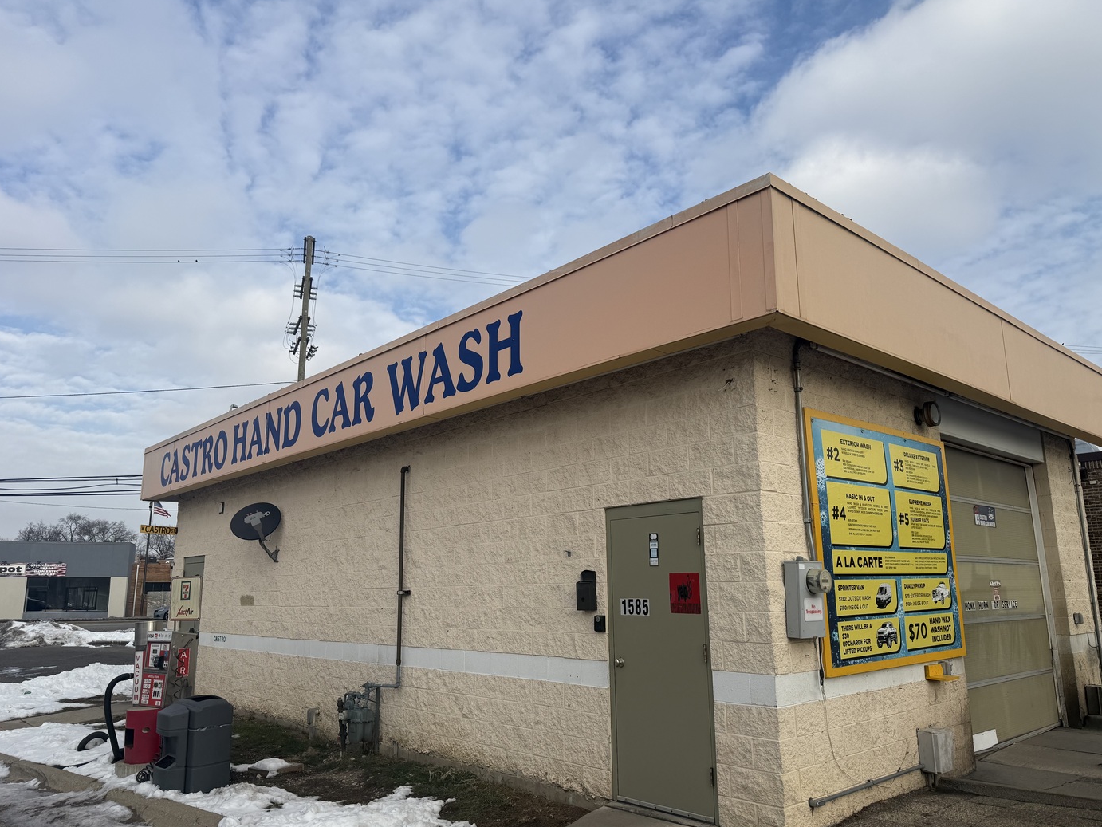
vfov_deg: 54.9
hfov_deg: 69.4
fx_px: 796
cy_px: 427
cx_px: 554
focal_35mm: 25
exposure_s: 1/4975
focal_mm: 6.76
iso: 80
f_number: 1.78
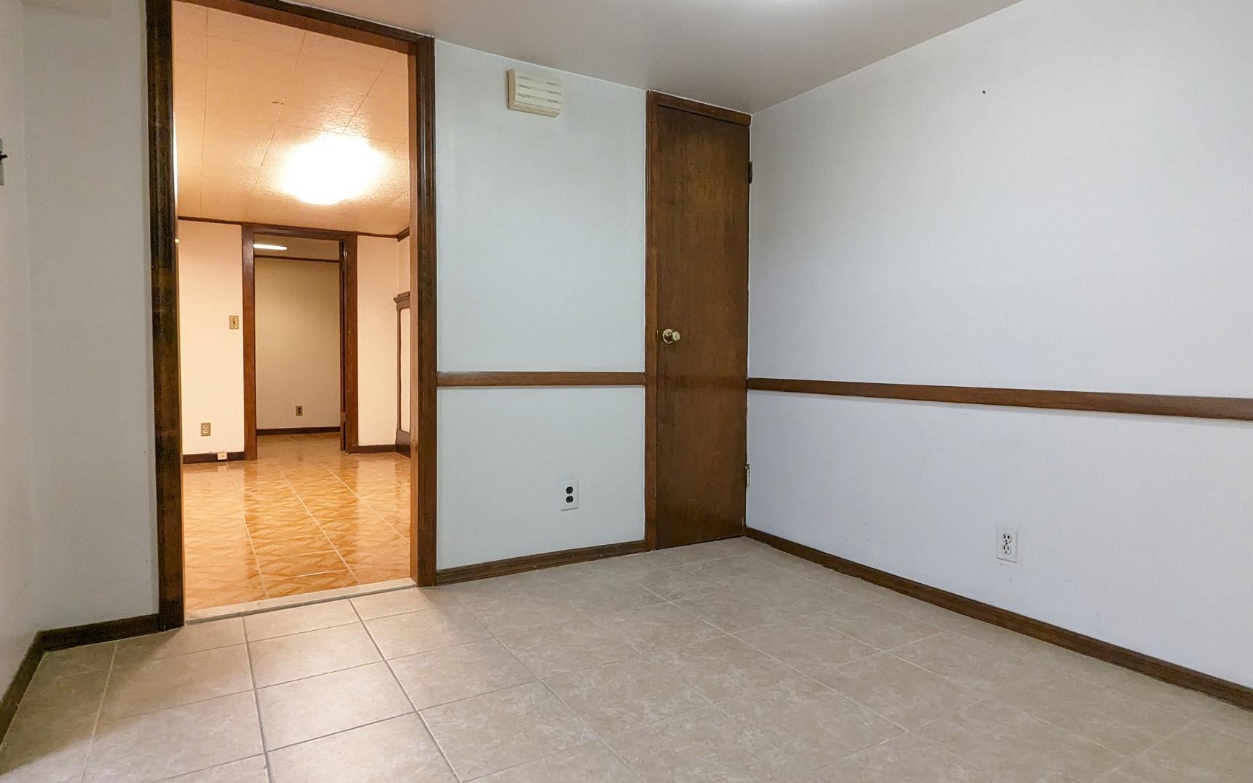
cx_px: 626
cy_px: 382
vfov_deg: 59.6
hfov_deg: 85.1
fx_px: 683
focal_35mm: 20
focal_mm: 2.35
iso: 1335
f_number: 2.2
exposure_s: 1/120
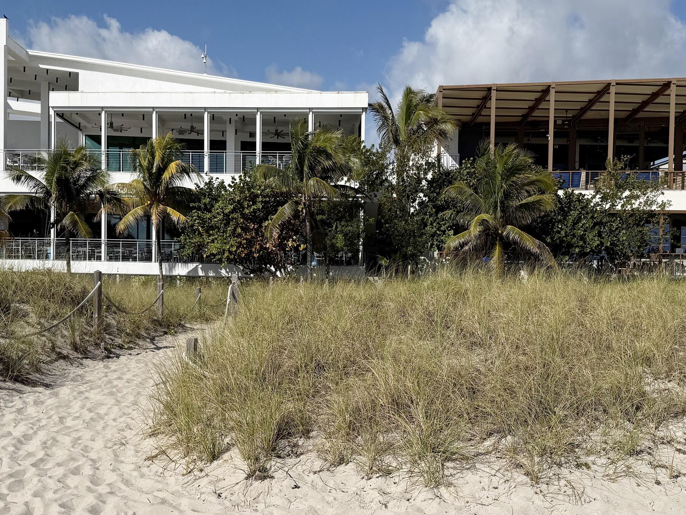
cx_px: 367
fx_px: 793
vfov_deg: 36.0
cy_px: 257
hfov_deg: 46.8
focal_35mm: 40
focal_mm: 6.76
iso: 80
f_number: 1.78
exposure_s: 1/10309
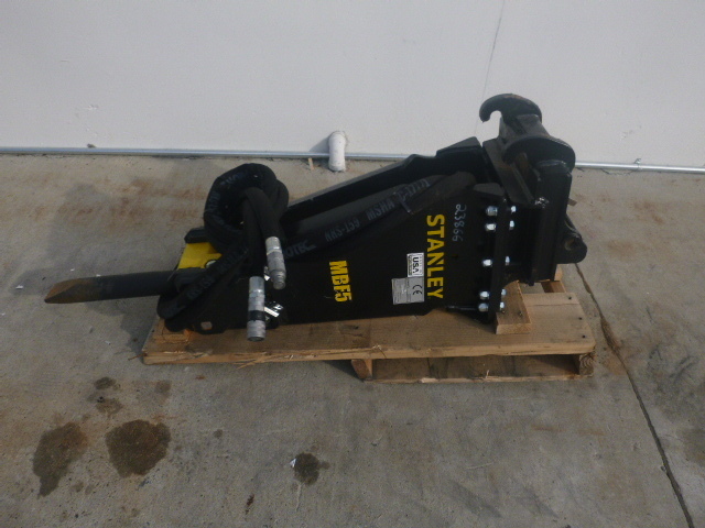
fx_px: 509
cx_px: 352
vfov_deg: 54.9
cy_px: 264
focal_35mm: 25
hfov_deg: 69.4
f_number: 3.9
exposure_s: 1/640
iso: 100
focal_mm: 4.5
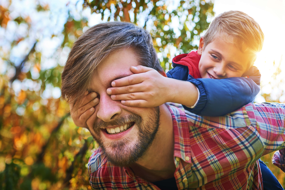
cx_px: 152
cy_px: 98
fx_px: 301
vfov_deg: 35.1
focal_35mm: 38
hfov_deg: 50.6
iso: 100
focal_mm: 35
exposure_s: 1/500
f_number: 2.5
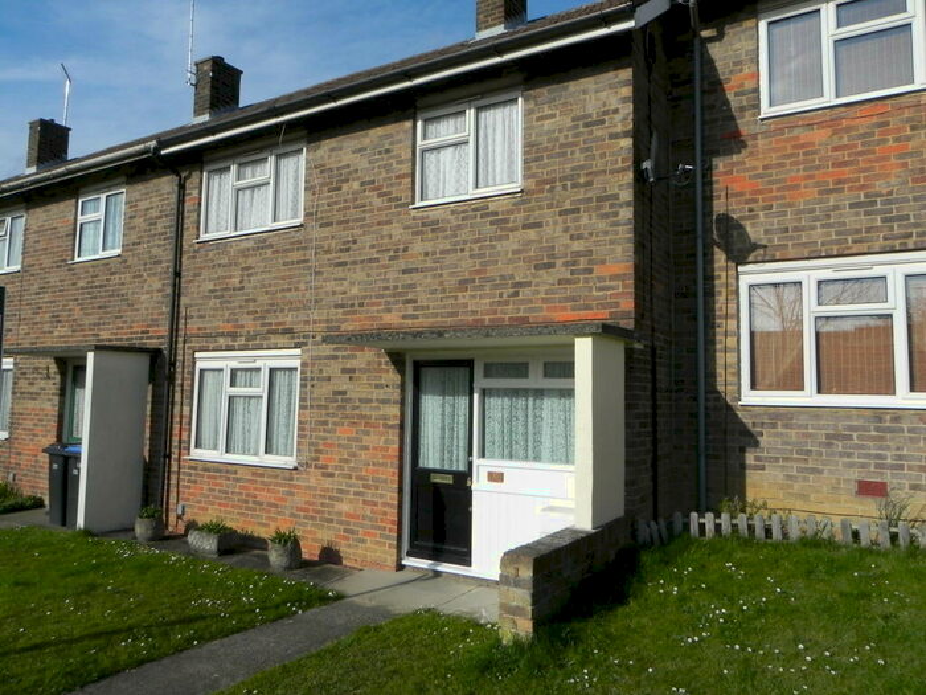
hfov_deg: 67.3
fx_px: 696
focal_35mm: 26
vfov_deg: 53.1
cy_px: 348
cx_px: 463
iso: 160
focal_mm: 4.6
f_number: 8
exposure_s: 1/548
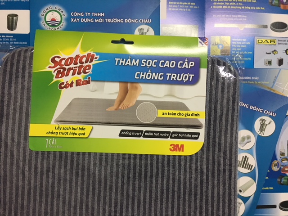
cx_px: 144
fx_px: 241
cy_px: 108
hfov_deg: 61.7
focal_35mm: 29
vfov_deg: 48.2
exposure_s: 1/17
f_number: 2.2
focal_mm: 4.15
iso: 80
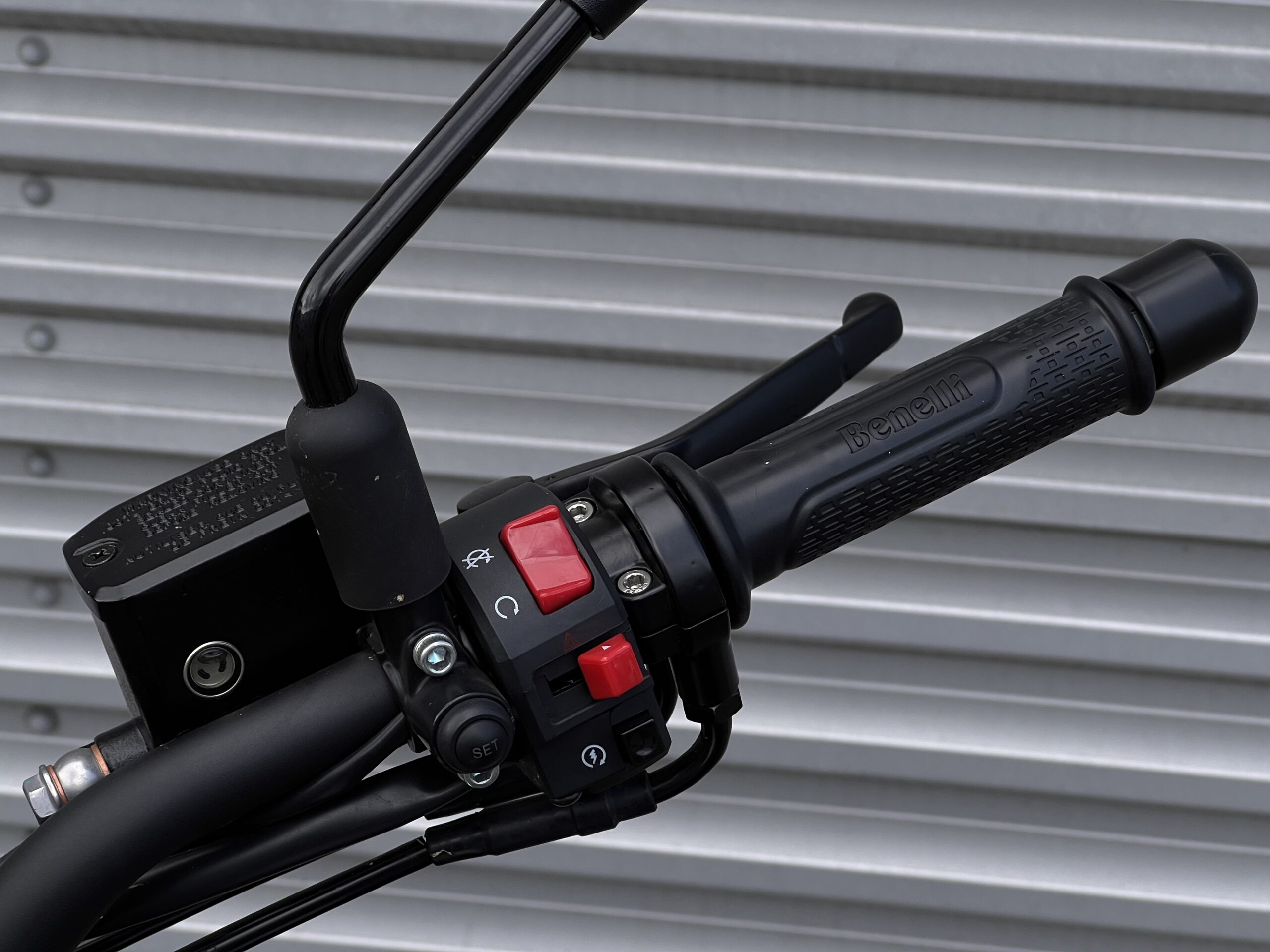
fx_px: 2825
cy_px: 476
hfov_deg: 25.3
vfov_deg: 19.1
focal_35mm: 77
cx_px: 635
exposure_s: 1/273
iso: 32
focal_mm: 9
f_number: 2.8
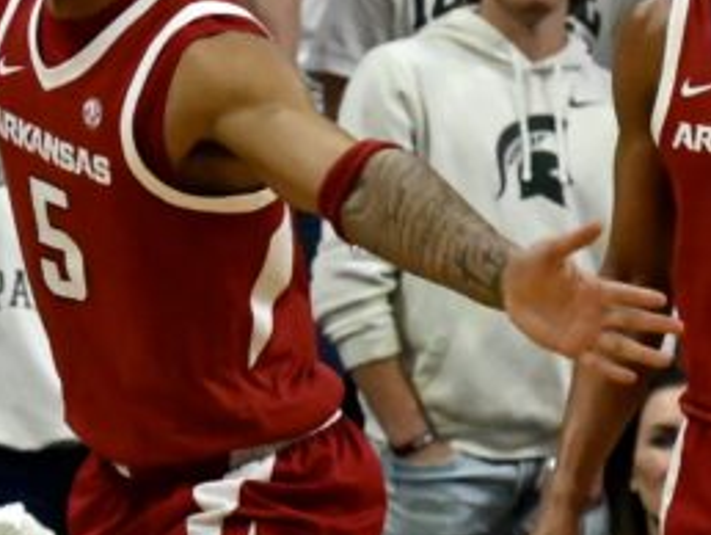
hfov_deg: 2.6
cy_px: 525
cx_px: -149
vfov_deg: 2.0
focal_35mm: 763
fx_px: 15686
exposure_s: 1/1250
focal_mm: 200
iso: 8000
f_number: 6.3
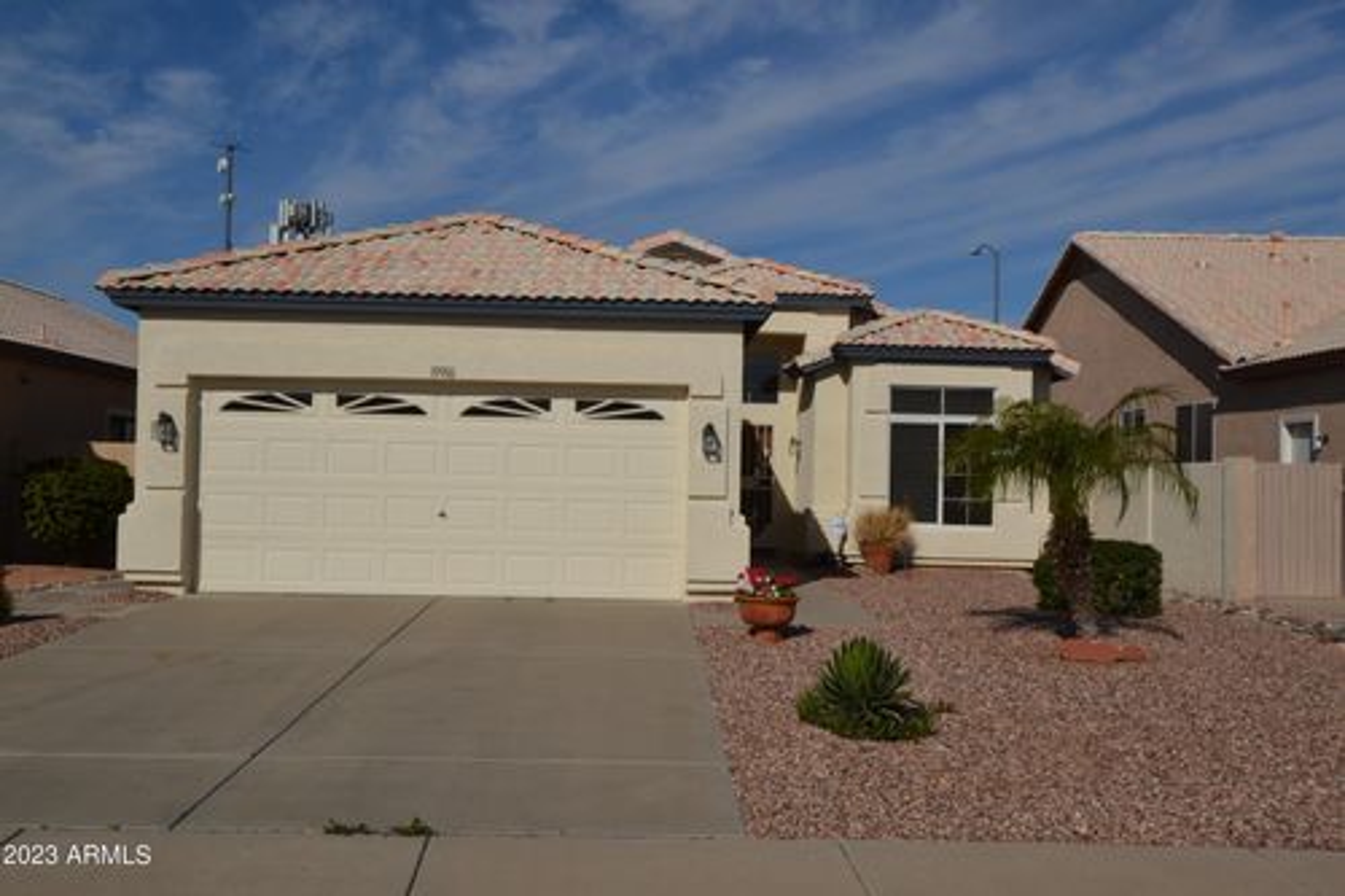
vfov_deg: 36.8
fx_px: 1344
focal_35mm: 36
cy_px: 448
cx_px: 672
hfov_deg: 53.1
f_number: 16
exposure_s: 1/200
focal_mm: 24
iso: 100
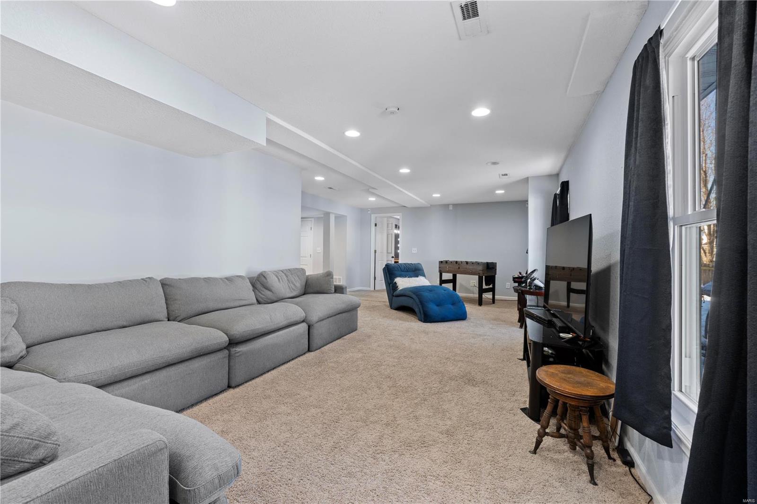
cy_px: 252
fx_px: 315
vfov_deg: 77.3
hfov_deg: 100.4
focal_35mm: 15
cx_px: 378
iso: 400
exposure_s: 1/5
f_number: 6.3
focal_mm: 10
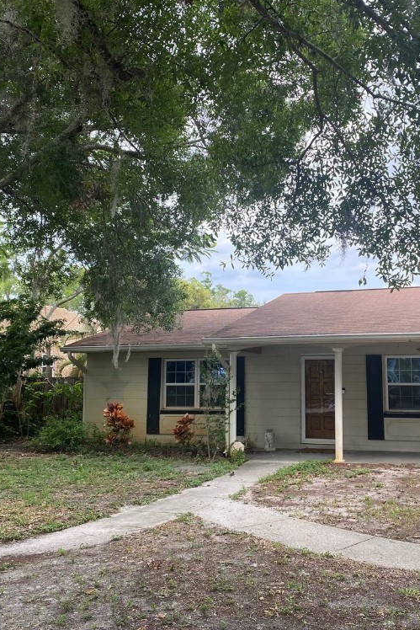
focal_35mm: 37
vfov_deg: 51.9
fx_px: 647
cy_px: 313
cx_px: 284
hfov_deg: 35.6
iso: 32
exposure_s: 1/527
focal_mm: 4.25
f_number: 1.8
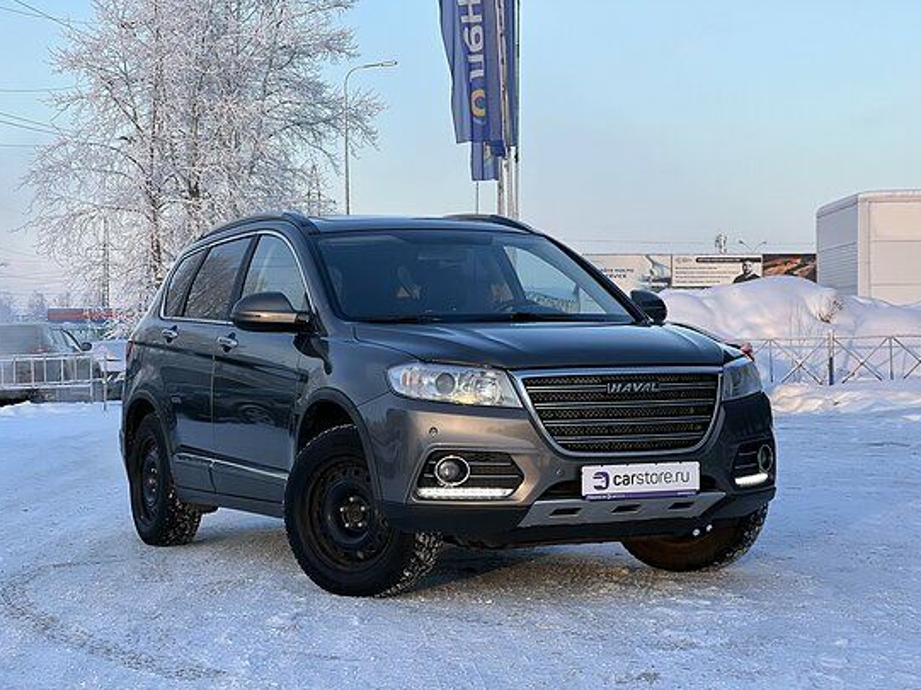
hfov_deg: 25.0
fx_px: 2074
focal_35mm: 78
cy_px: 346
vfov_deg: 18.9
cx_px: 460
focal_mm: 9
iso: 20
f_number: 2.8
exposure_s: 1/139
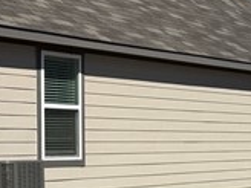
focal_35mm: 150
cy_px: 128
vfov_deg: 9.9
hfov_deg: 9.8
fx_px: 1088
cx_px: 773
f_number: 1.78
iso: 80
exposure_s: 1/7937
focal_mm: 6.76
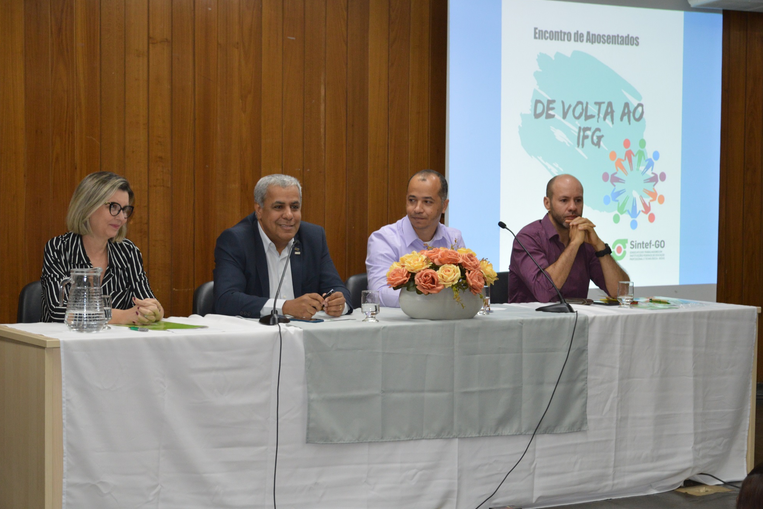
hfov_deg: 28.8
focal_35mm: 70
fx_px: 1484
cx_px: 384
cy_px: 254
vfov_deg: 19.5
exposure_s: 1/60
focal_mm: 46
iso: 1000
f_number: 5
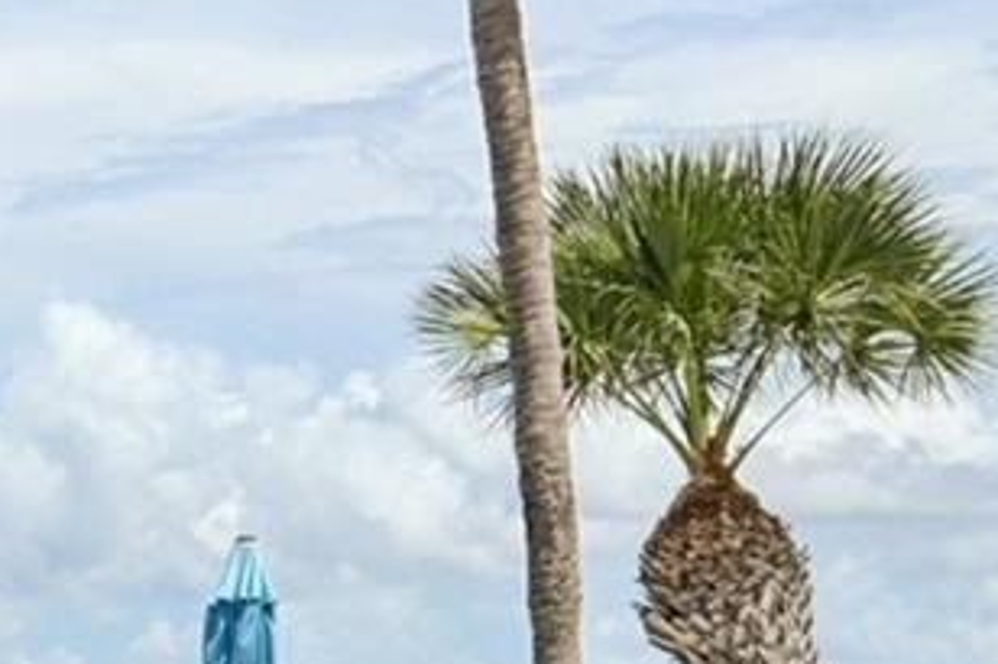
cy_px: 802
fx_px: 3020
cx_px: -1257
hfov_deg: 14.1
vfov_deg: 12.3
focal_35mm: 109
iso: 400
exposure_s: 1/2500
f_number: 8
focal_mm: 21
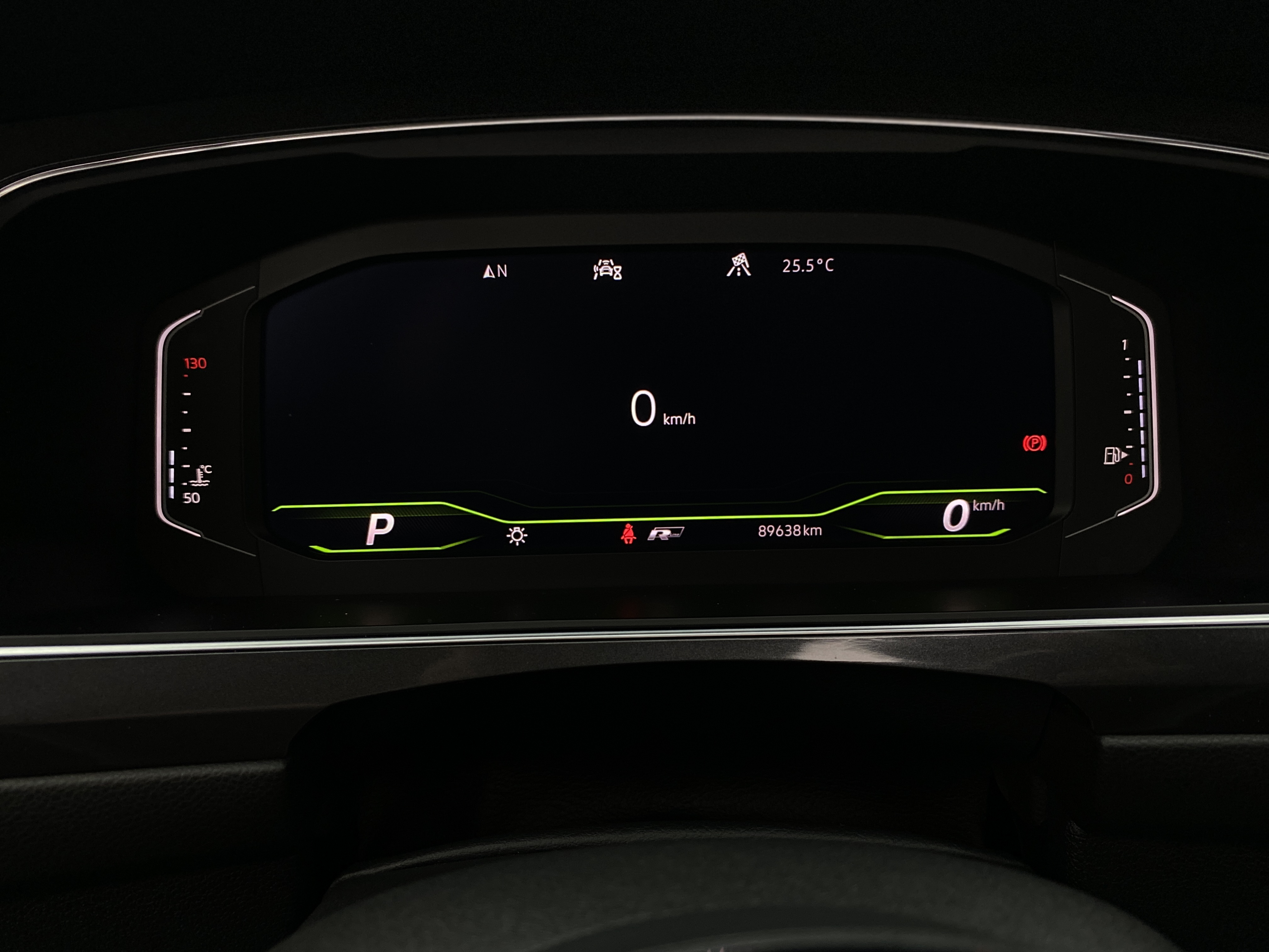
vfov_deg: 53.1
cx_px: 634
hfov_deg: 67.3
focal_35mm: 26
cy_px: 476
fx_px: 953
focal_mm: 4.25
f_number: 1.8
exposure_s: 1/60
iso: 400
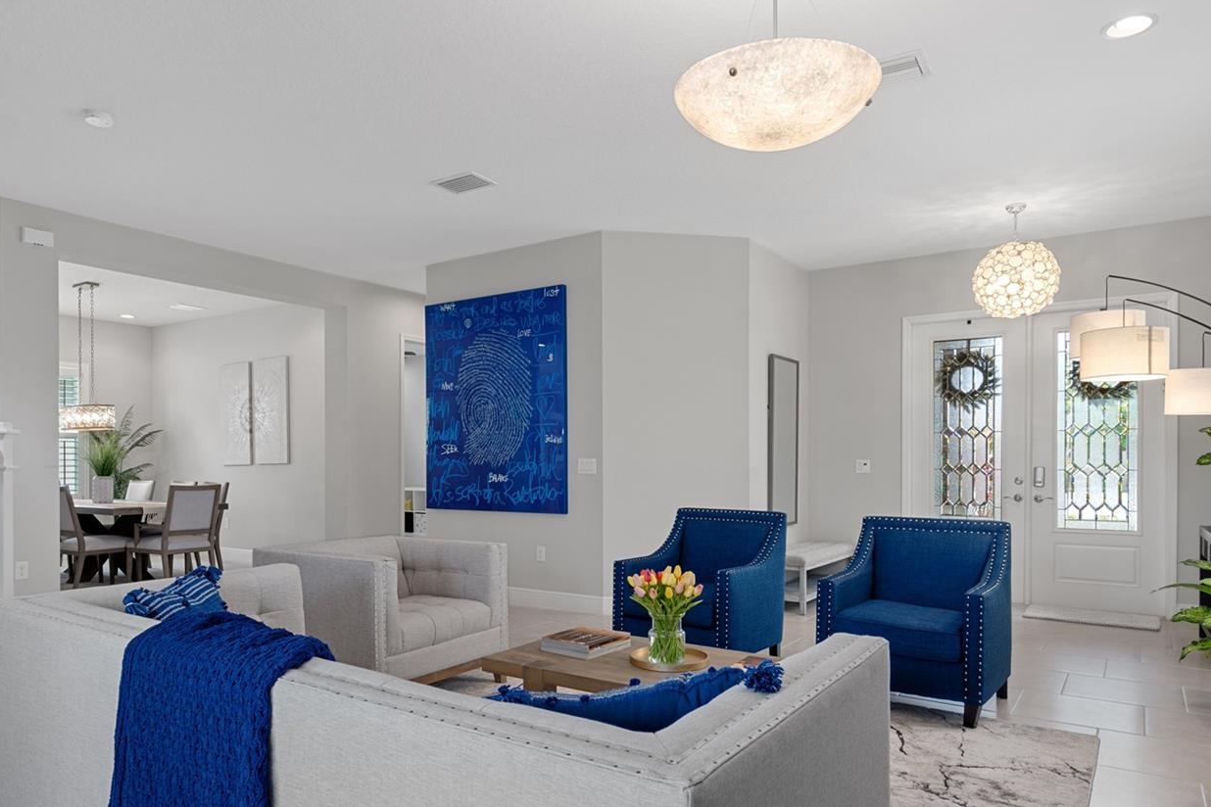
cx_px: 601
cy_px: 487
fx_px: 740
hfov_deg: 78.6
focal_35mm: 22
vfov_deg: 56.8
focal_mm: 17
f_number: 9
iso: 320
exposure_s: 1/3
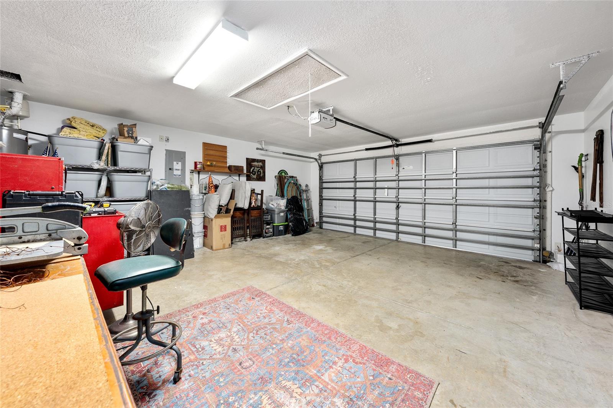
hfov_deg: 108.3
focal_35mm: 13
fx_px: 221
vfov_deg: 85.4
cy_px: 204
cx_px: 306
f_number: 7.1
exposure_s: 1.6
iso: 125
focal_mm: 13
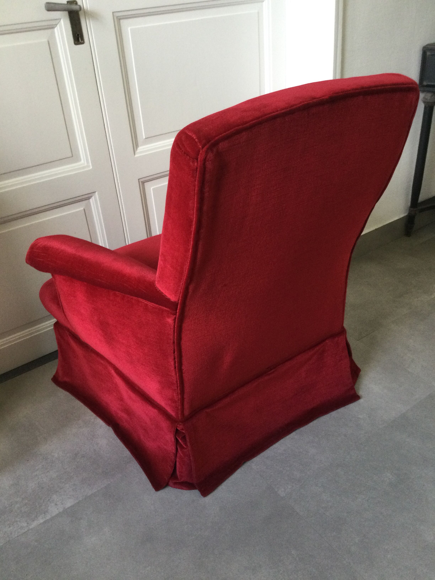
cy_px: 290
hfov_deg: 45.4
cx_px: 218
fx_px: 519
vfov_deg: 58.4
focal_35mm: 31
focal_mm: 3.3
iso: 125
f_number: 2.4
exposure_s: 1/33
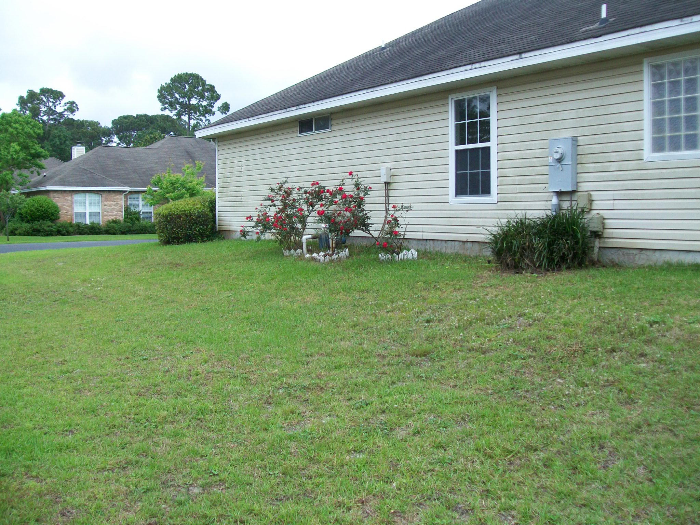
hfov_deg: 51.4
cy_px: 262
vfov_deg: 39.7
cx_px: 350
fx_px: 728
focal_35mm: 36
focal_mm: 6
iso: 64
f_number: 2.7
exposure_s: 1/320
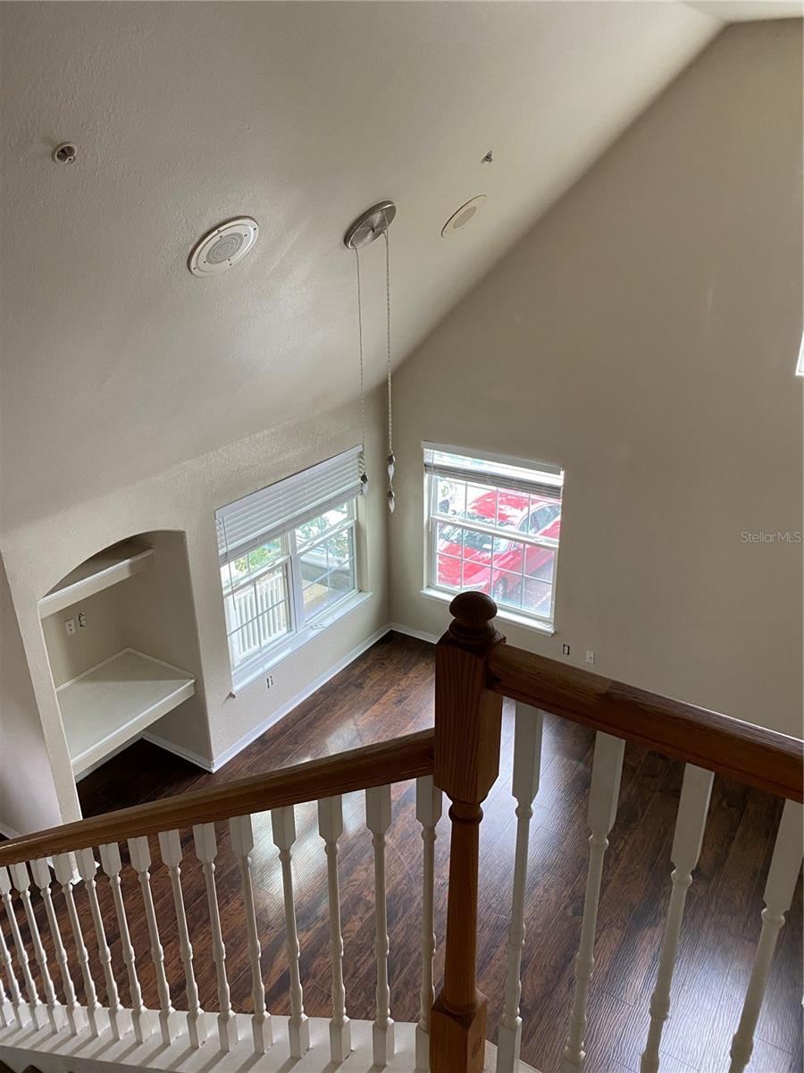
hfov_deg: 53.1
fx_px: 805
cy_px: 536
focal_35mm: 26
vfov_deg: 67.3
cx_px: 402
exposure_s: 1/69
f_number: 1.8
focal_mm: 4.25
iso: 125
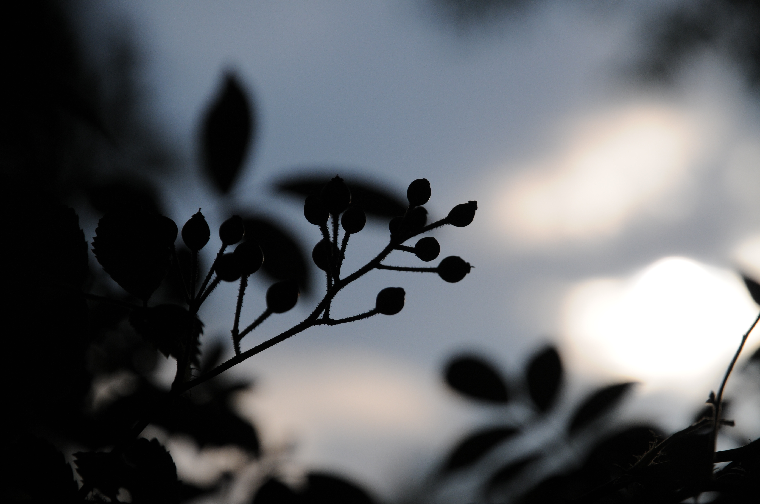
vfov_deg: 10.7
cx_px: 380
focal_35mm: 128
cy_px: 252
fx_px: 2688
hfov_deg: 16.1
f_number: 5.6
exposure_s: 1/3200
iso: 400
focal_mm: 85
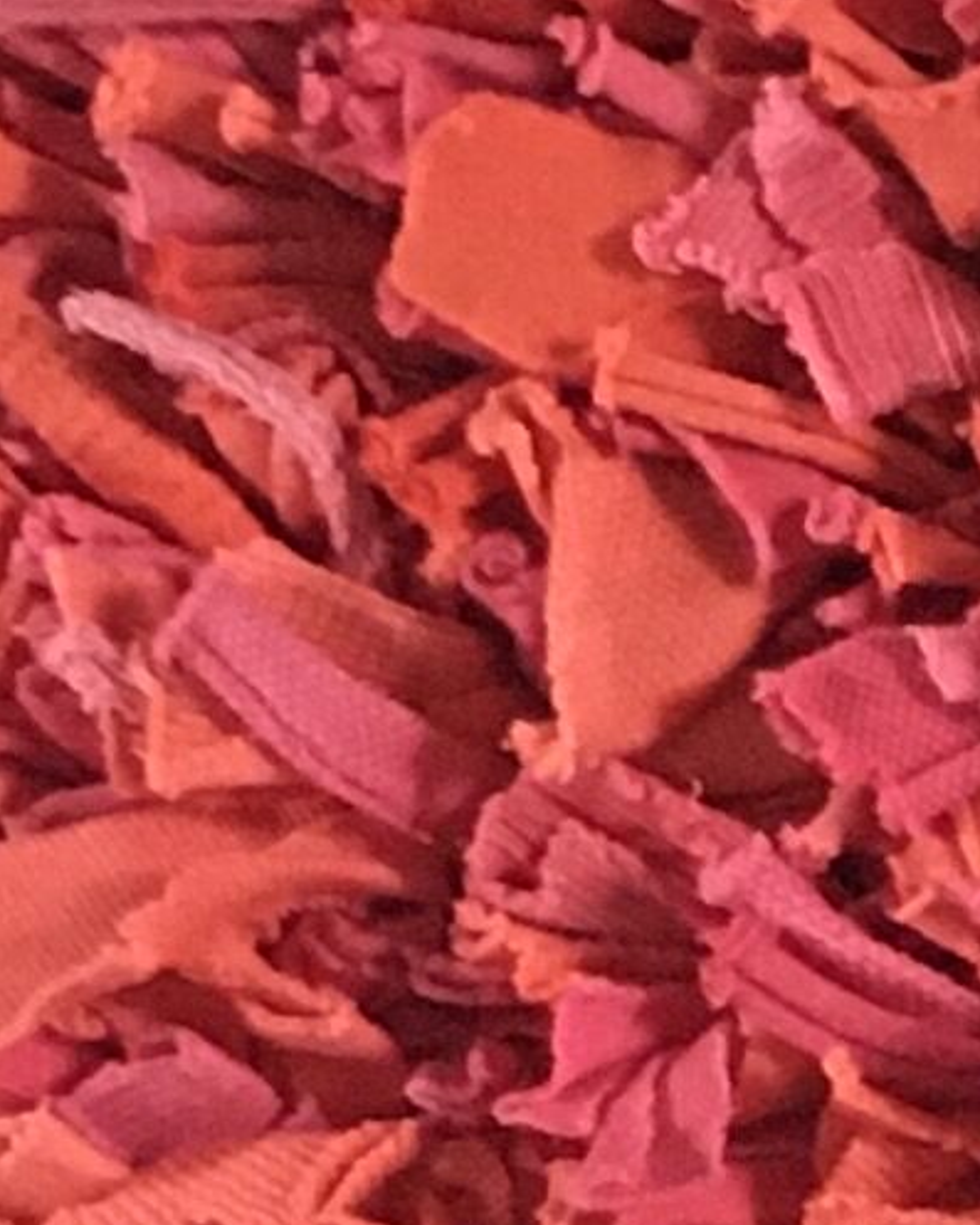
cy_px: 1734
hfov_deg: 6.2
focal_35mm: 230
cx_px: 2859
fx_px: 8336
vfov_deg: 8.3
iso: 200
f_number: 2.2
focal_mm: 4.15
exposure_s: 1/25
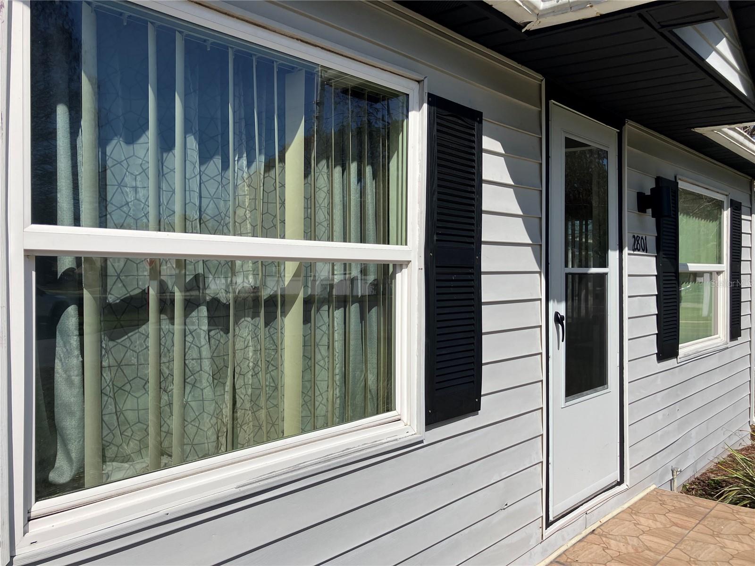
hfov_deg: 63.4
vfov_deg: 49.7
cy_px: 283
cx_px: 378
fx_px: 611
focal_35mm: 28
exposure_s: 1/4049
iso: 32
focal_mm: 3.99
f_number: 1.8
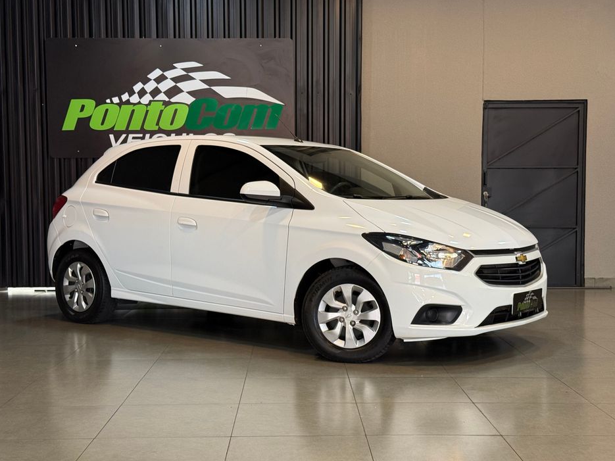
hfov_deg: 38.9
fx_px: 870
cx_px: 308
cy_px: 235
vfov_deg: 29.7
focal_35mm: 49
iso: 80
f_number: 1.78
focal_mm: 6.76
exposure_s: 1/60
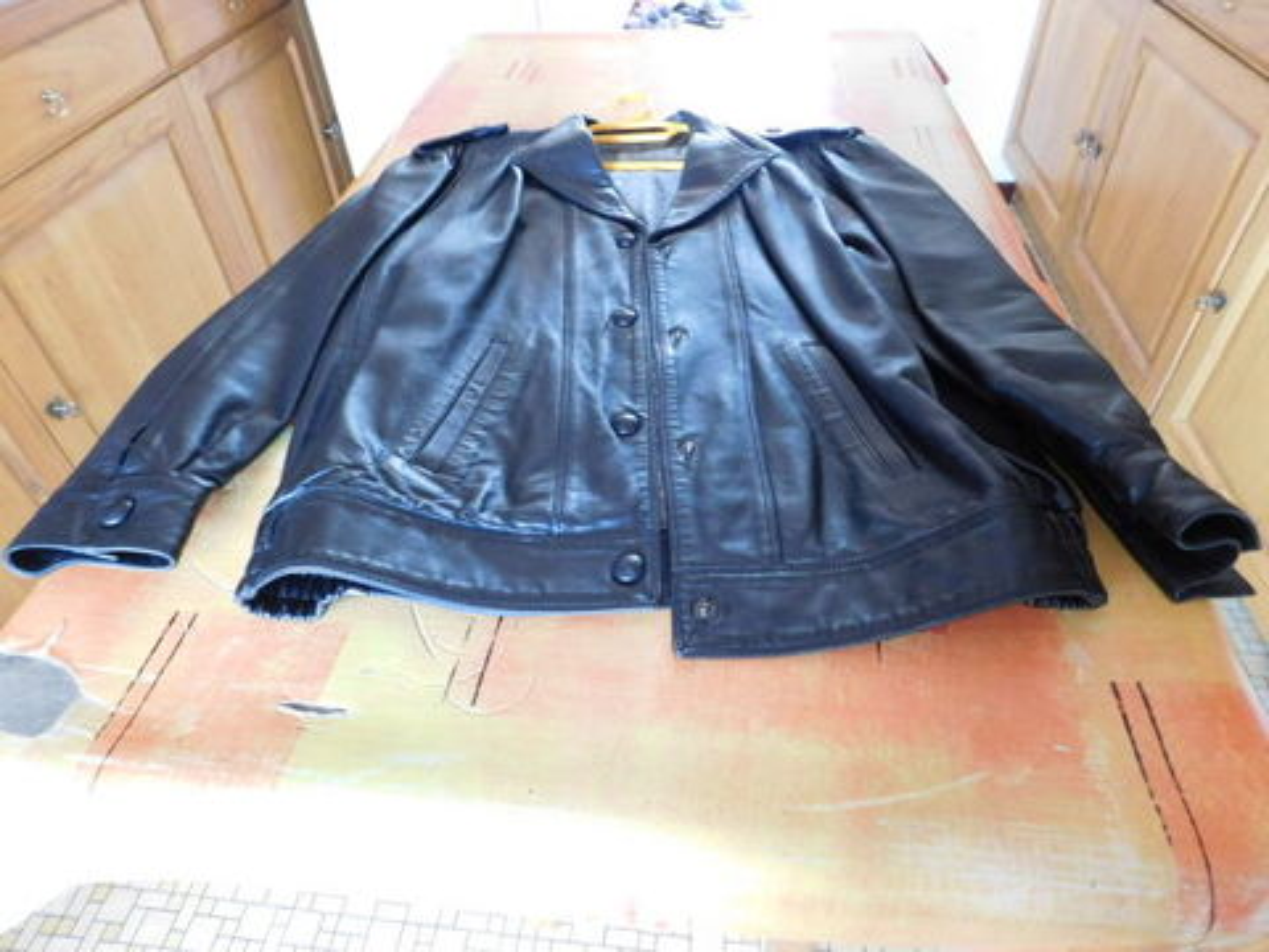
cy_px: 476
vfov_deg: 58.9
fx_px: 843
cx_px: 634
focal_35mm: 23
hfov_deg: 73.9
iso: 560
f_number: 3
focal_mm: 4
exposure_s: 1/8
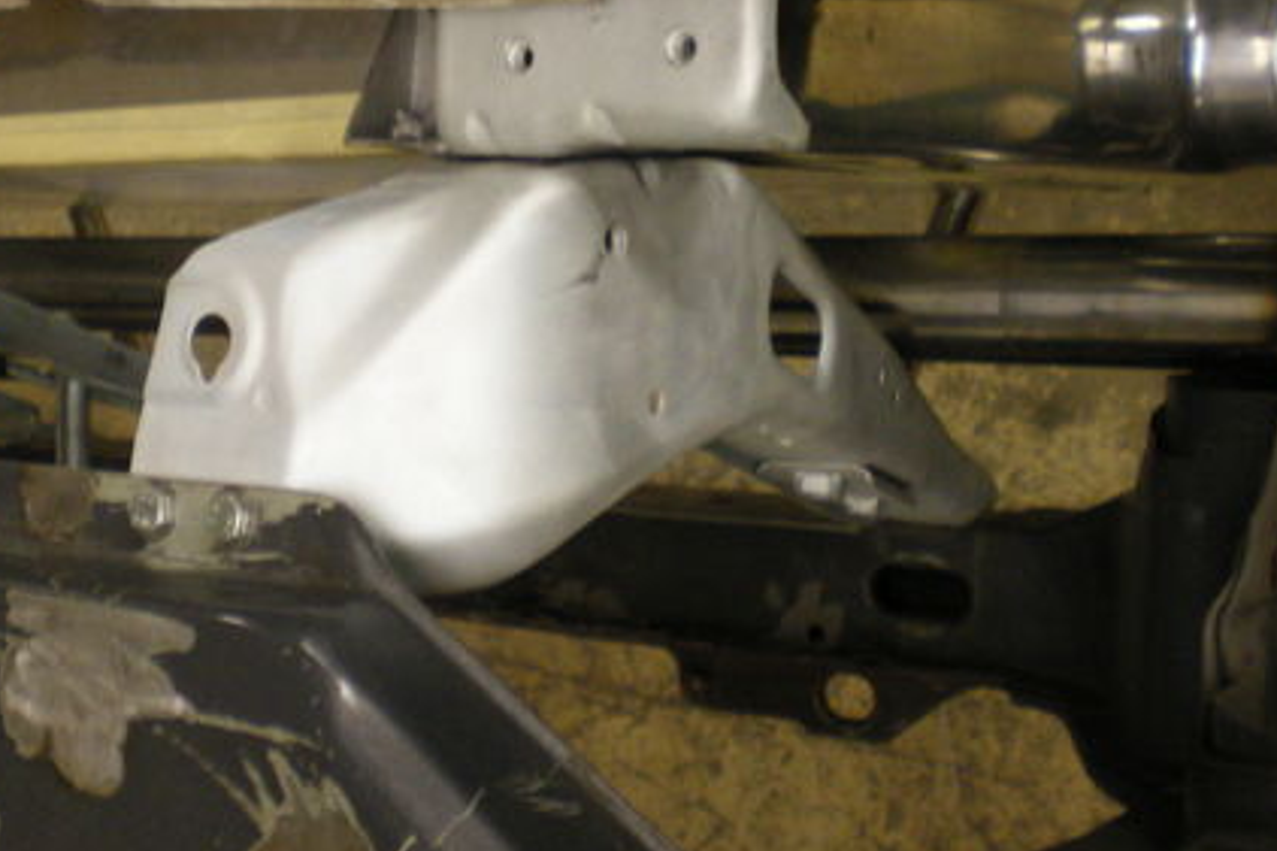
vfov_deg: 22.3
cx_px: 345
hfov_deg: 32.9
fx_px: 2127
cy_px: 182
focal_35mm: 60
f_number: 3.1
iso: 250
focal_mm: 6.3
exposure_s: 1/30
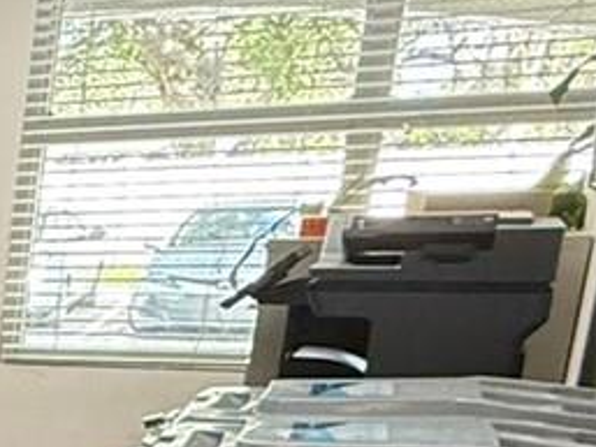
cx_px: -842
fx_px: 1499
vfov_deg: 16.0
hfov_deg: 14.5
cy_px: 595
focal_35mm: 87
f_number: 2.2
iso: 320
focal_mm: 2.22
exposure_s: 1/120
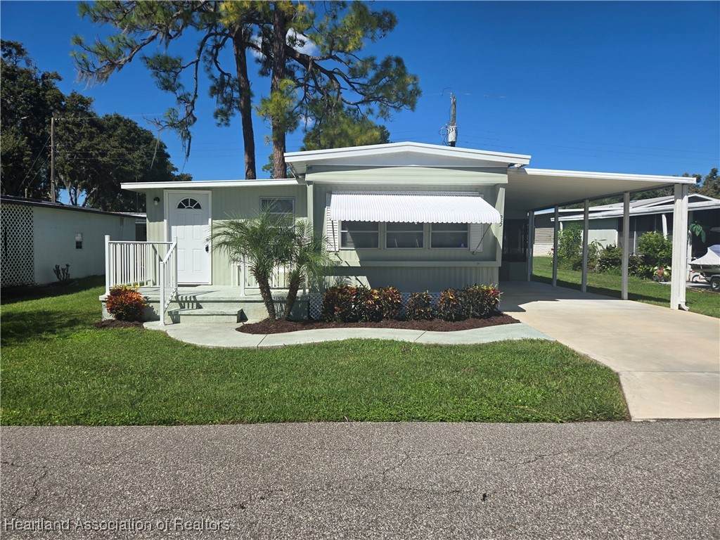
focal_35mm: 23
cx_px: 360
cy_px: 270
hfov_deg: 73.9
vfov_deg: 58.9
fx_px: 478
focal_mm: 5.4
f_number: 1.8
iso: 25
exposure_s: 1/2607
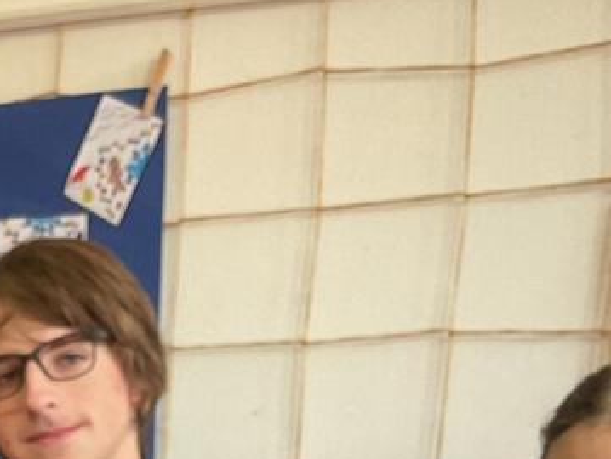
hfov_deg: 17.3
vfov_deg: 12.7
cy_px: 790
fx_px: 1908
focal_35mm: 108
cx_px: -129
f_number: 1.8
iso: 64
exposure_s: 1/50
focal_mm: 3
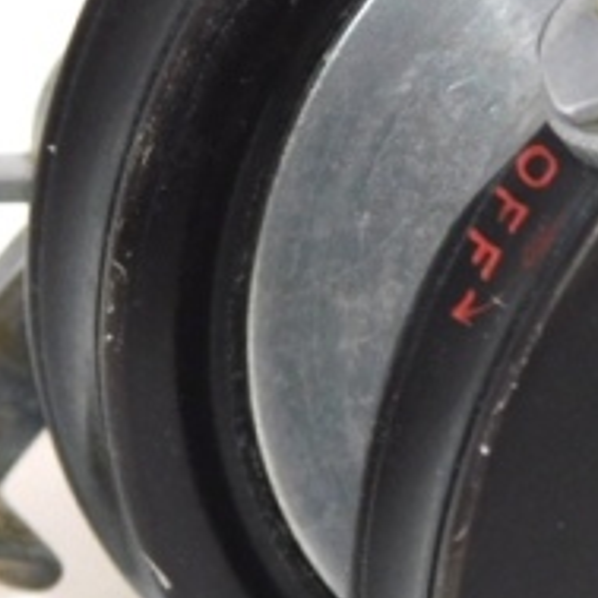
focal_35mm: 300
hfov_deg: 5.8
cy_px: 405
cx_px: 630
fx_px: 5863
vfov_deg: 5.8
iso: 200
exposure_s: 1/60
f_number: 8.8
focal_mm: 14.2
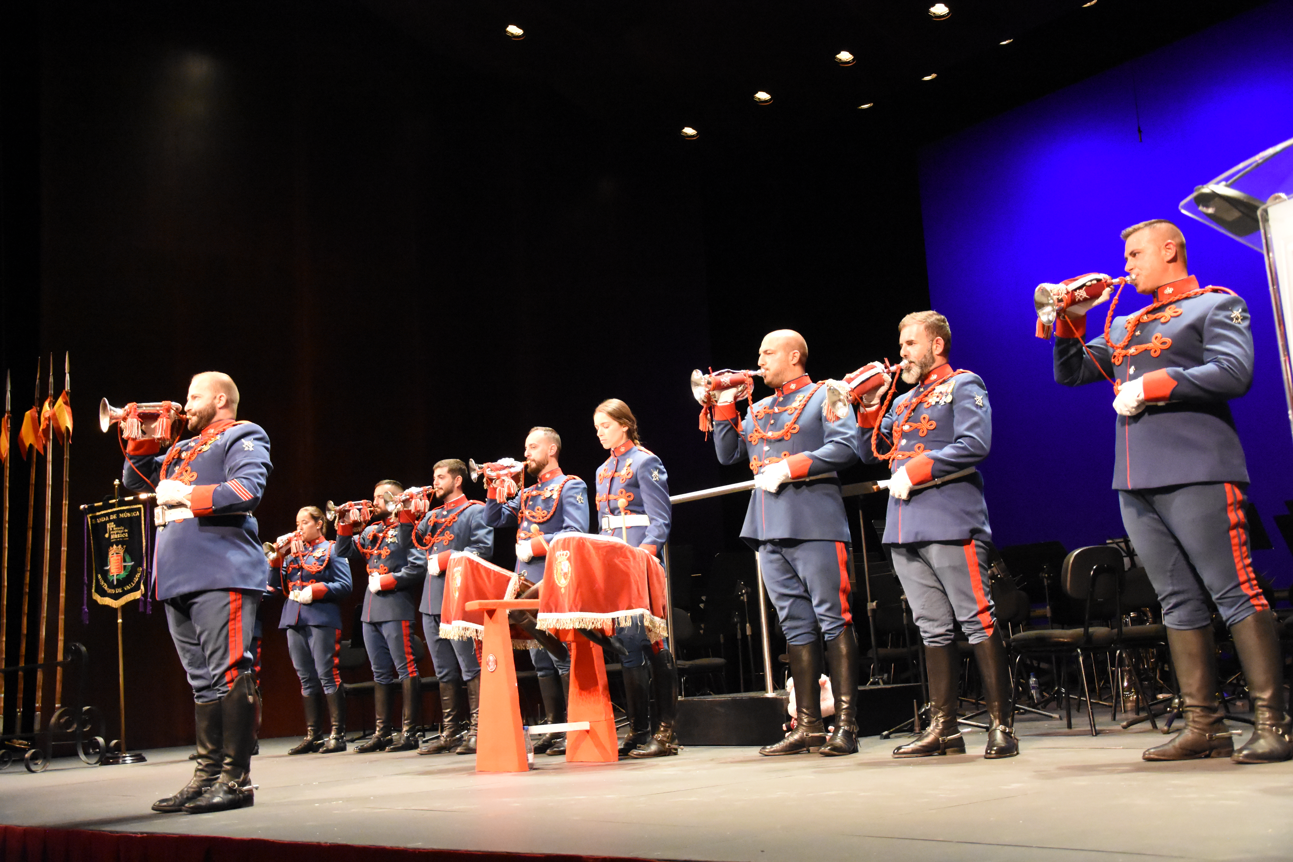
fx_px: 1401
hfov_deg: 49.6
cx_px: 646
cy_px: 431
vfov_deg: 34.2
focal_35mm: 39
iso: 8000
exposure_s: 1/200
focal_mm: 26
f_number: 4
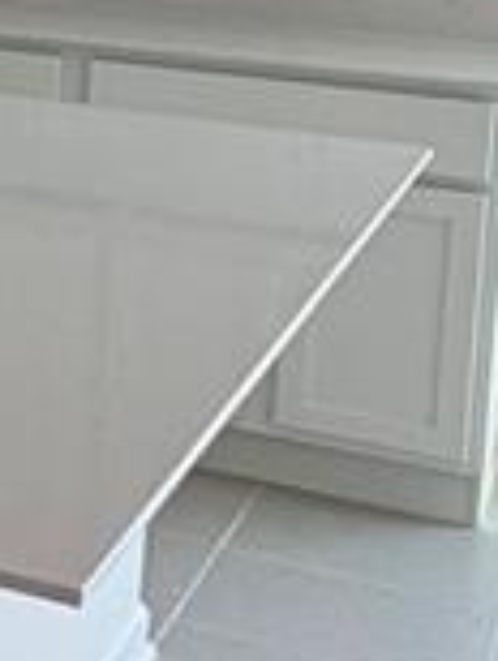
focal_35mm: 109
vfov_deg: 17.3
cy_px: -103
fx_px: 2085
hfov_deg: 10.2
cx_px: -962
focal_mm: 2.22
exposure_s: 1/120
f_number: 2.2
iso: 100
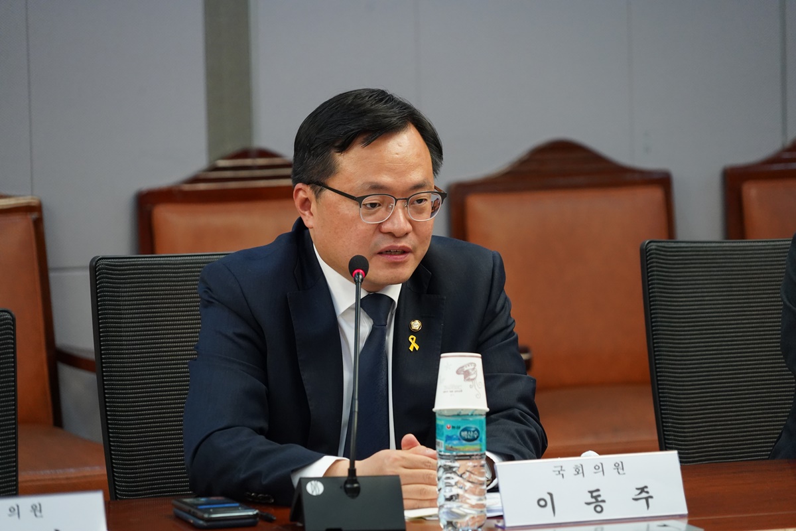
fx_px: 4687
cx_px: 398
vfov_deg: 6.5
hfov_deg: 9.7
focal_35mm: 212
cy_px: 266
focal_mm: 212
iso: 4000
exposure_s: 1/250
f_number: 6.3
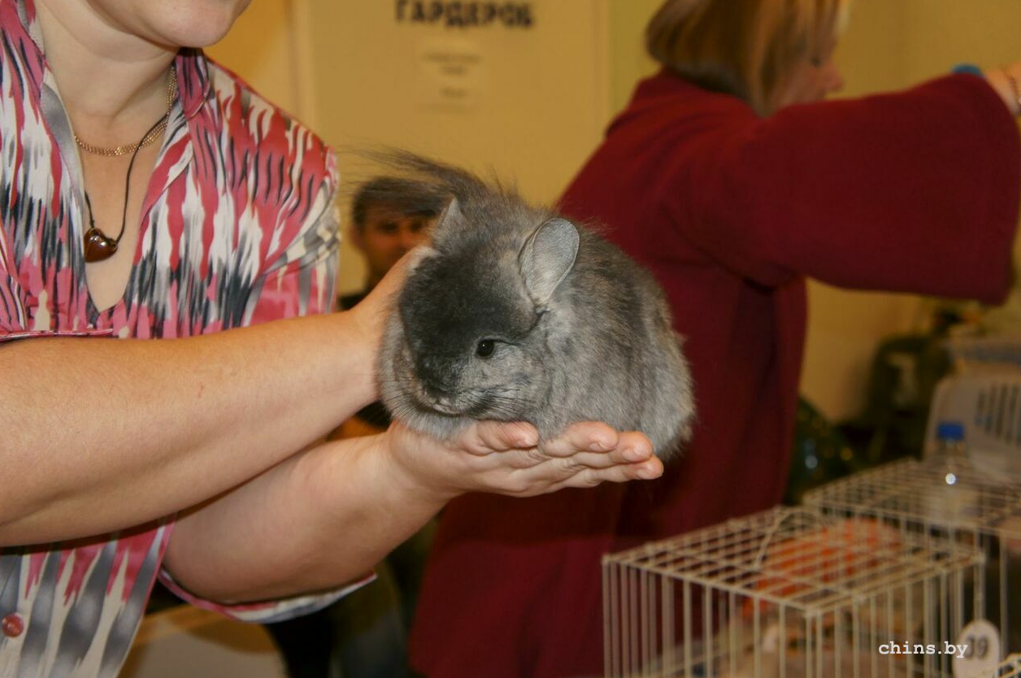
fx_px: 1516
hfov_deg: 37.2
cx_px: 504
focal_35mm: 54
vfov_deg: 25.2
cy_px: 337
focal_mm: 35
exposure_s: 1/60
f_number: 4.5
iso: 800
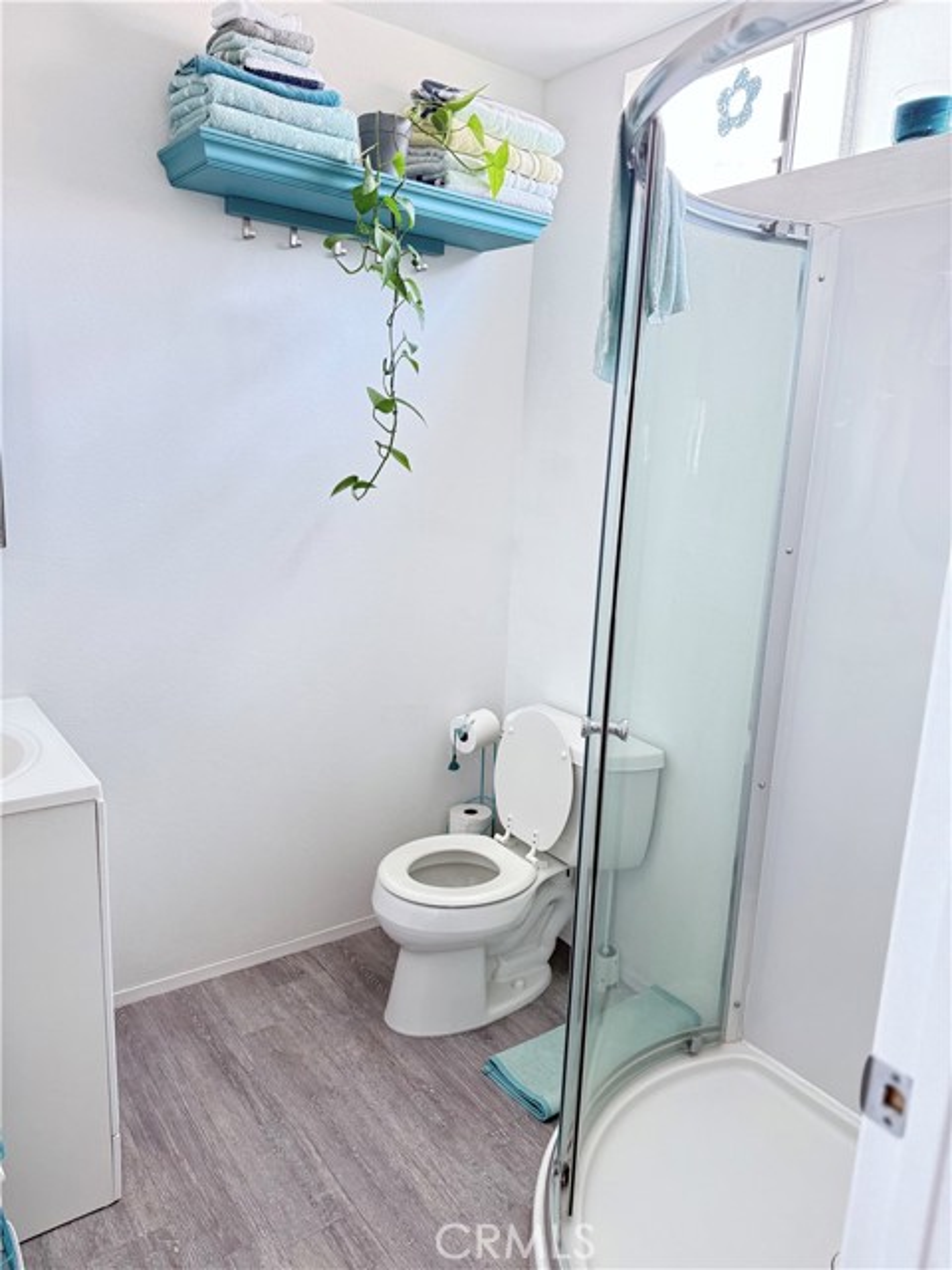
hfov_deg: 56.8
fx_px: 880
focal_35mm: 24
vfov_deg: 71.6
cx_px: 476
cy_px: 635
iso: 320
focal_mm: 6.76
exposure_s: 1/60
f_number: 1.78
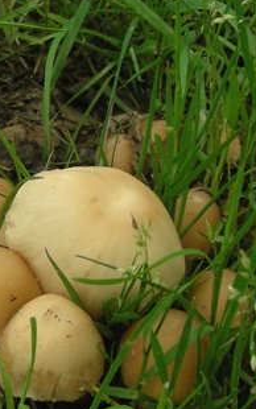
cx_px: -132
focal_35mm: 104
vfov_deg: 19.9
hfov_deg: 12.0
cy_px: 284
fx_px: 1160
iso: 50
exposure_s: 1/108
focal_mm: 6.3
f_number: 4
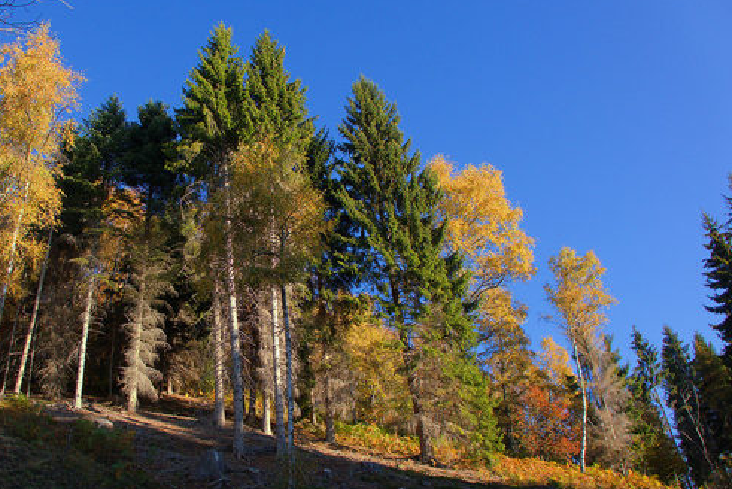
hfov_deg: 56.8
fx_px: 671
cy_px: 294
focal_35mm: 33
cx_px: 297
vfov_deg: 39.8
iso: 320
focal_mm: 9.87
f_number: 5
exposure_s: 1/500
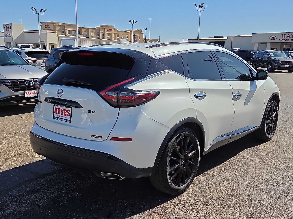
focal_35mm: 35
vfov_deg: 40.7
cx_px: 146
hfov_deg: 52.6
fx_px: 296
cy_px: 110
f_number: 1.8
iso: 25
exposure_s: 1/2500
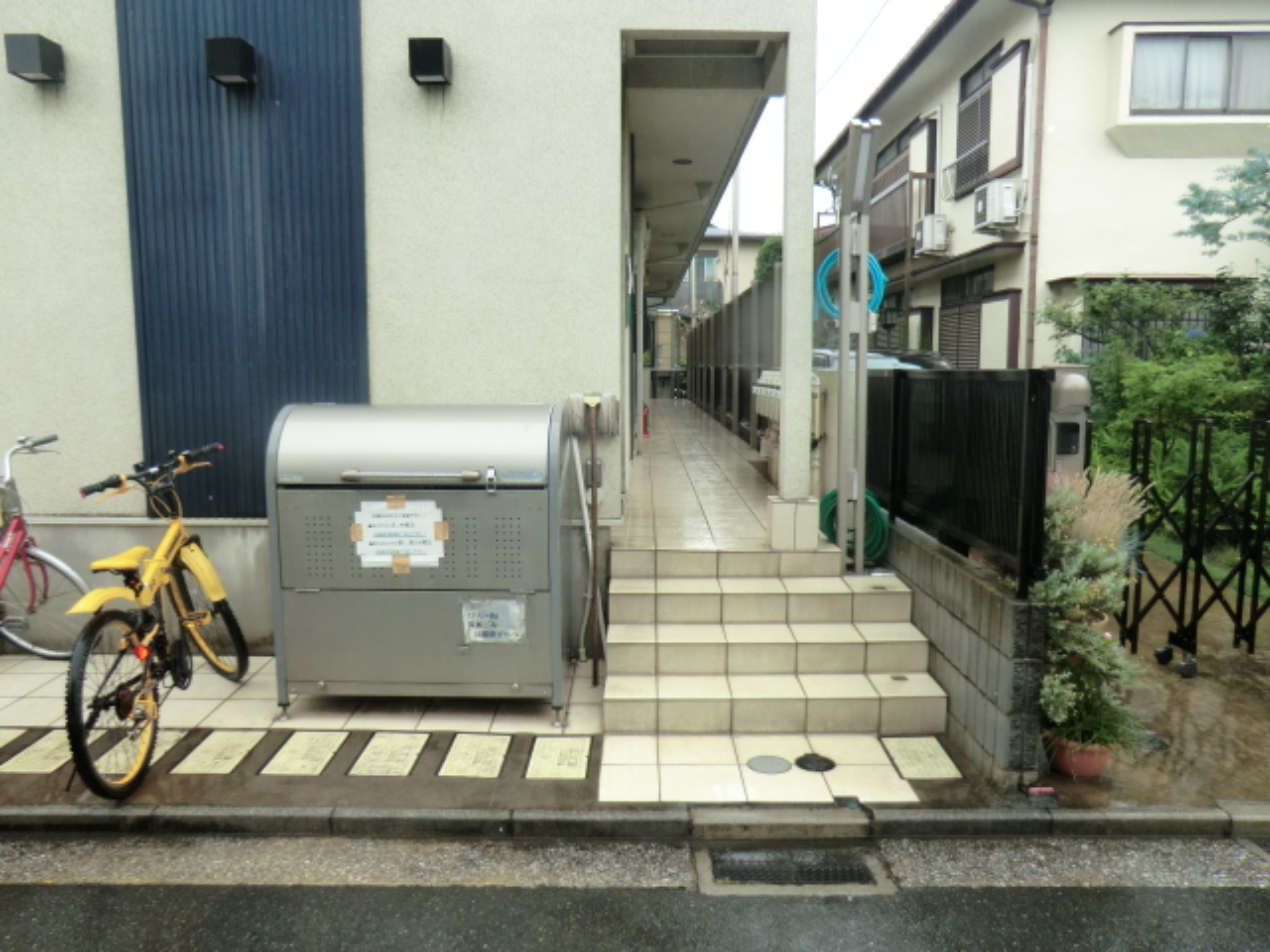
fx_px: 881
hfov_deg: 71.6
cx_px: 635
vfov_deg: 56.8
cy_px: 476
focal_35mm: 24
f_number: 3.2
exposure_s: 1/60
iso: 100
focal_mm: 4.3
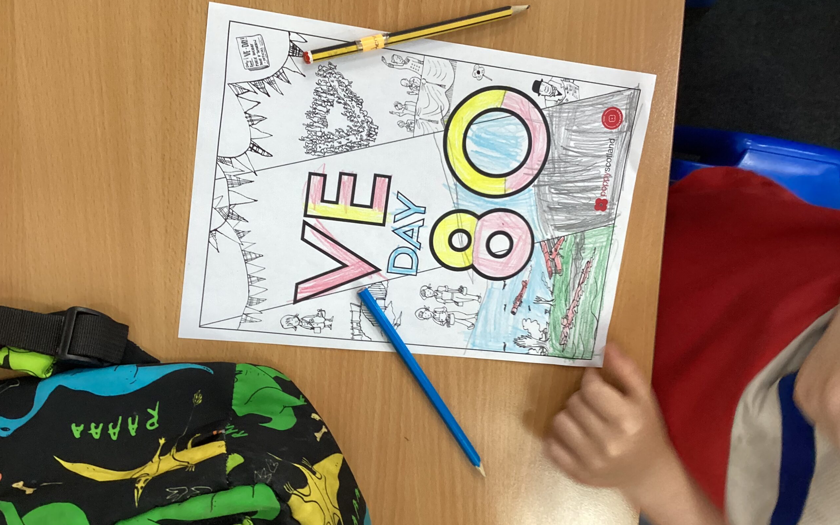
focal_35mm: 33
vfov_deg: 38.3
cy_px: 243
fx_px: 755
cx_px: 420
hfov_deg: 58.1
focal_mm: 3.3
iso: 125
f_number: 2.4
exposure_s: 1/50
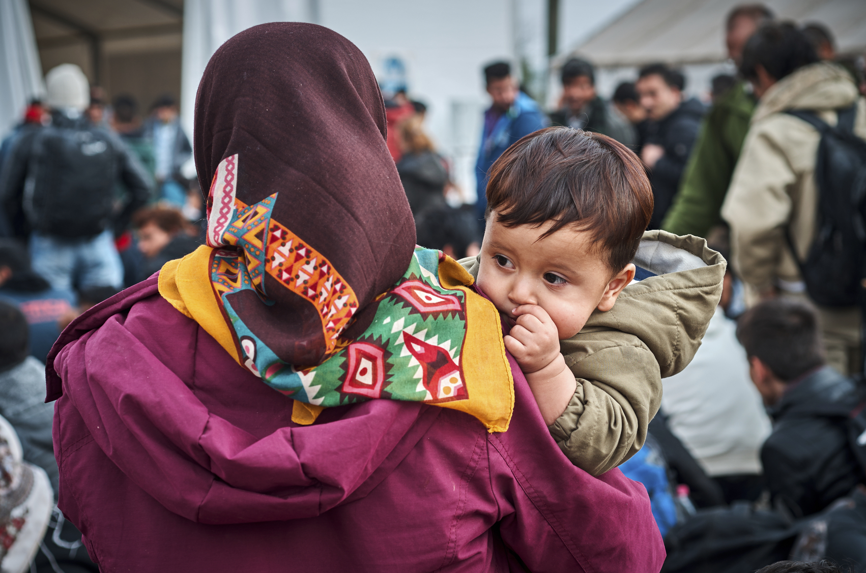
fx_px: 2160
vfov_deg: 15.1
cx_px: 433
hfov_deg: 22.7
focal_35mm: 90
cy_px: 286
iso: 100
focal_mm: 60
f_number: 4.5
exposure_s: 1/200
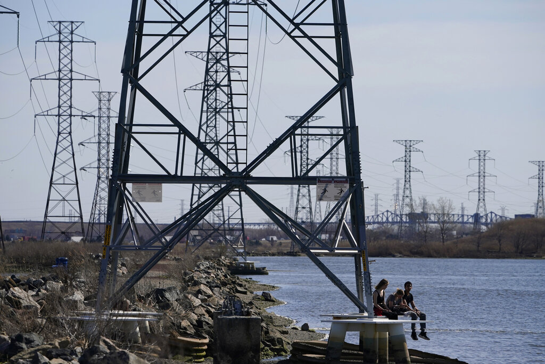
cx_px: 272
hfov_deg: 9.3
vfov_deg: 6.2
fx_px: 3346
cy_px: 182
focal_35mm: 221
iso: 400
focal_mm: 221
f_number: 8
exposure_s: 1/2500
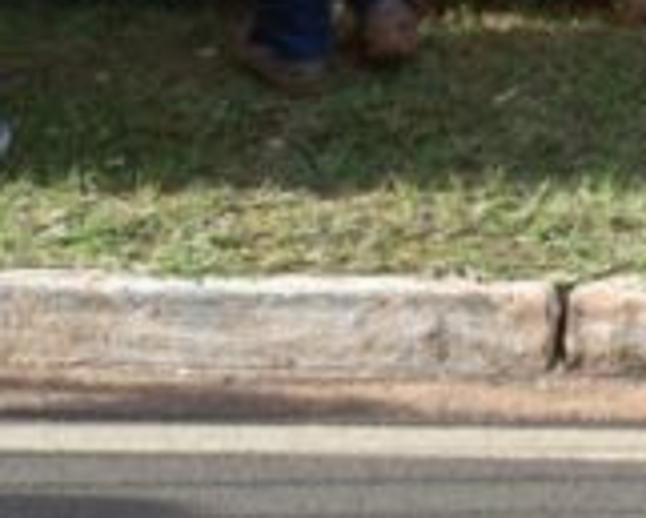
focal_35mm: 242
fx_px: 4629
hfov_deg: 7.6
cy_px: -582
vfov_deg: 6.2
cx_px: 1316
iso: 400
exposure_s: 1/250
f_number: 8
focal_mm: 27
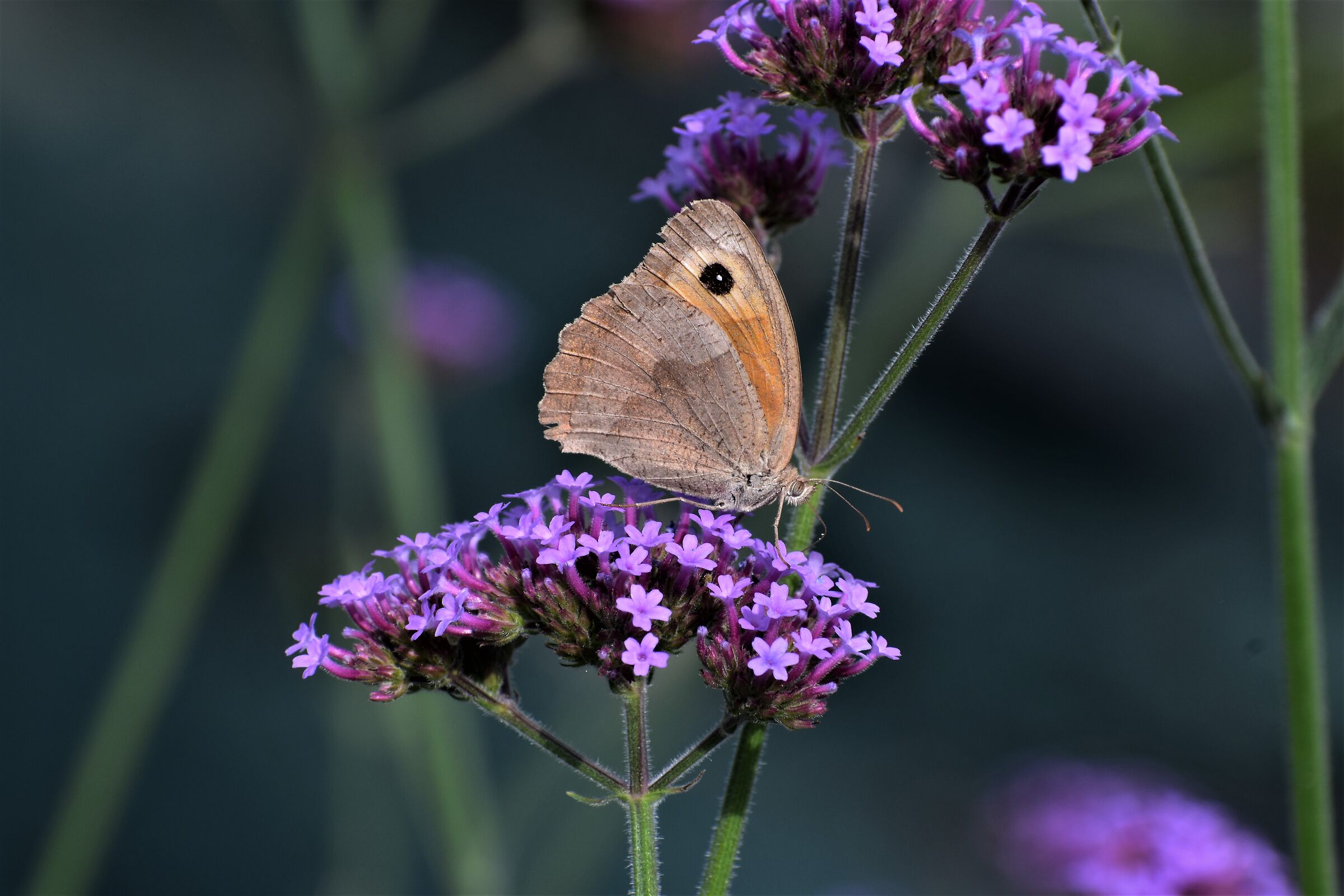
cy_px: 448
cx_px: 672
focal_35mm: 405
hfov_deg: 5.1
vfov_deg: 3.4
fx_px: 15119
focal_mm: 270
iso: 400
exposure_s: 1/250
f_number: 10
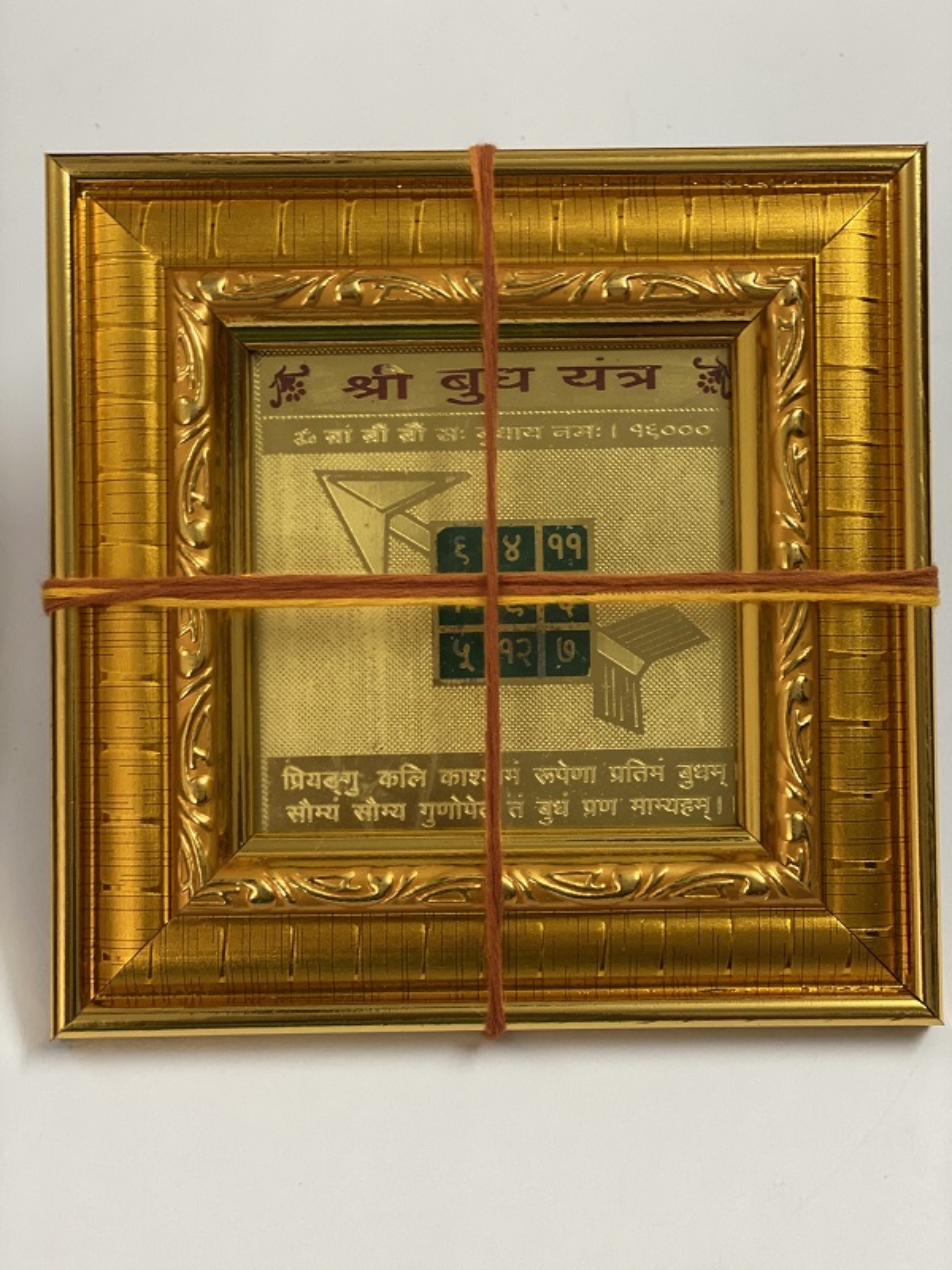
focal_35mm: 52
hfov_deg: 28.0
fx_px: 1907
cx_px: 476
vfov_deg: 36.8
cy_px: 635
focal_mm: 6
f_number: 2
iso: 125
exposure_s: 1/33
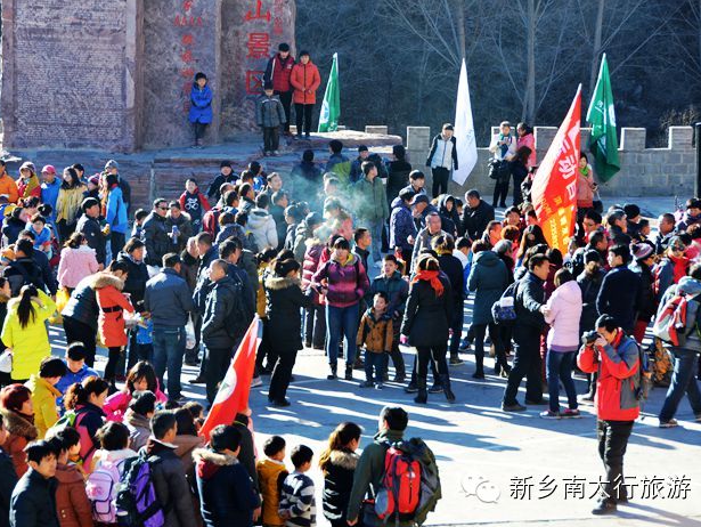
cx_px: 317
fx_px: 2654
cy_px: 264
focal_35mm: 131
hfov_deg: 15.0
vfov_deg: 11.3
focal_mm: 80
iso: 200
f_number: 6.7
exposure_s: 1/180
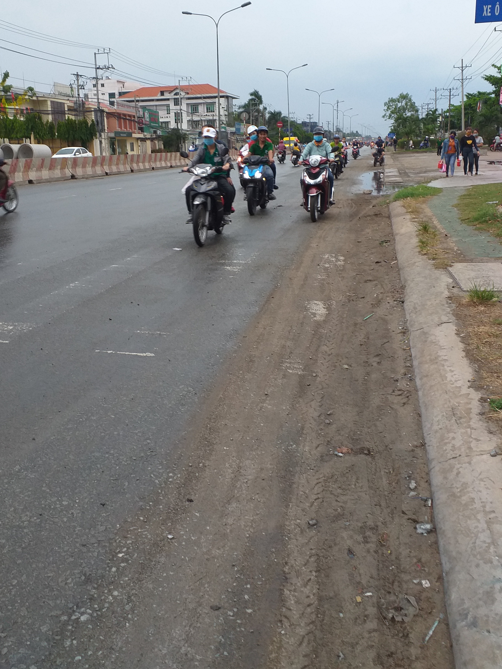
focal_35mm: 31
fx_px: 599
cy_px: 280
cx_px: 212
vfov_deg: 58.0
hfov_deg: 45.3
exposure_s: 1/100
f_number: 1.9
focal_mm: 3.6
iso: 64
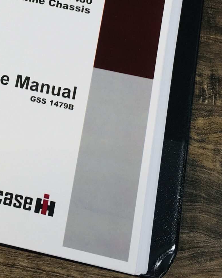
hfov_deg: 20.1
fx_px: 608
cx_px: 6
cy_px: 22
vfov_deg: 24.9
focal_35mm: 74
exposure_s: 1/60
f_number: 2.2
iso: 25
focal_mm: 4.15
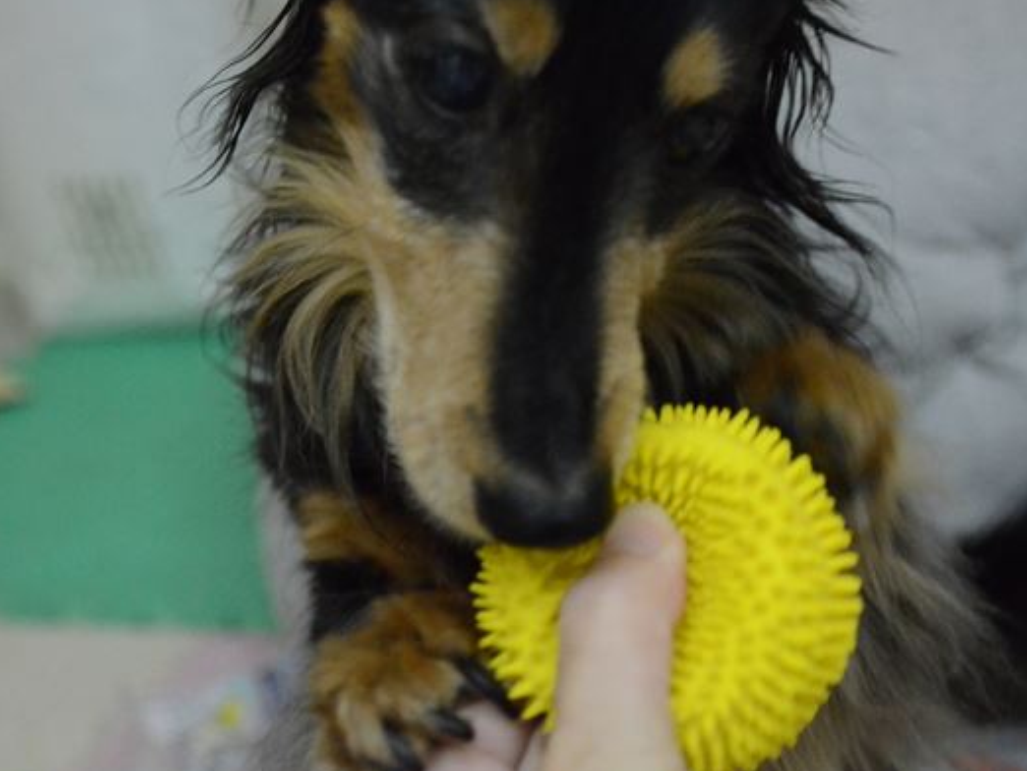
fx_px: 1989
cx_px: 529
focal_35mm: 67
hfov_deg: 29.0
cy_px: 397
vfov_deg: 21.9
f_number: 5
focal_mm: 38
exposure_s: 1/100
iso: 6400
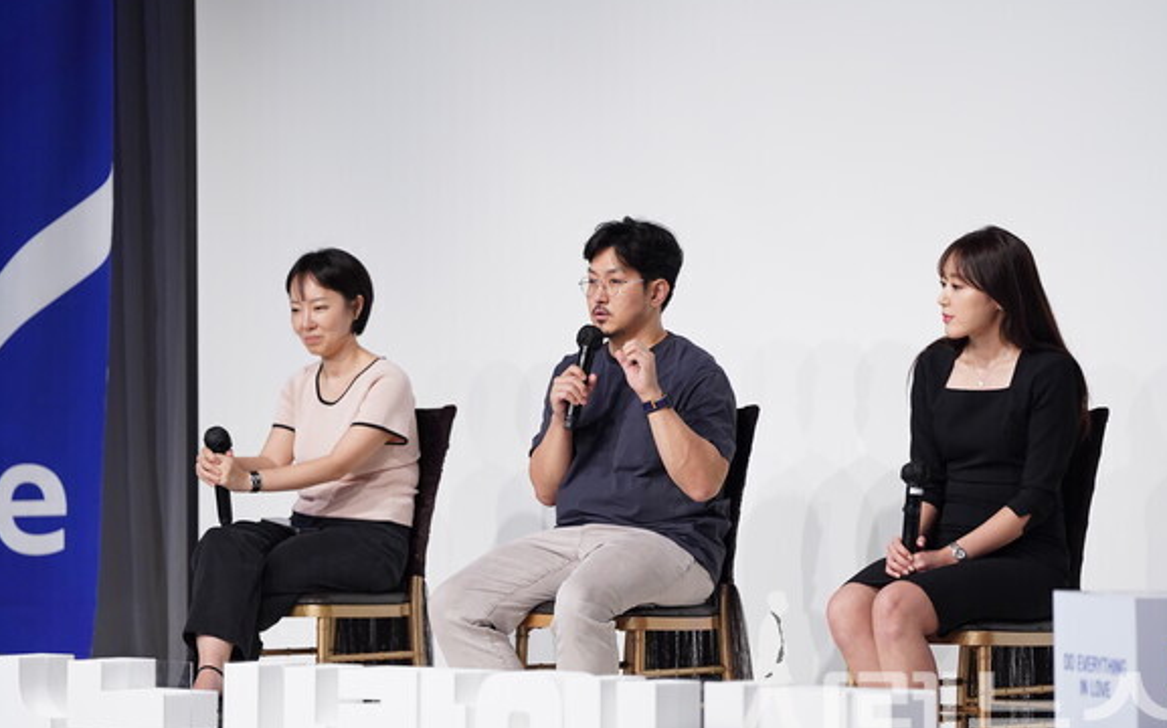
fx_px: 5563
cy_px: 392
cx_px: 603
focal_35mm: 175
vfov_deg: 7.5
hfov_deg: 12.0
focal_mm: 165
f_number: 2.8
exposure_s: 1/400
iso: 3200
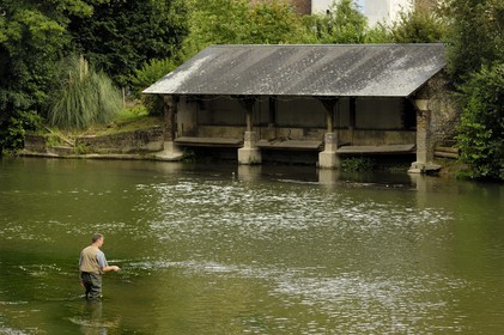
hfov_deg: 15.2
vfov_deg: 10.1
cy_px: 168
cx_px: 252
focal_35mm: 135
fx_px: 1888
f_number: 3.5
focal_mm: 90
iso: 100
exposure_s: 1/200
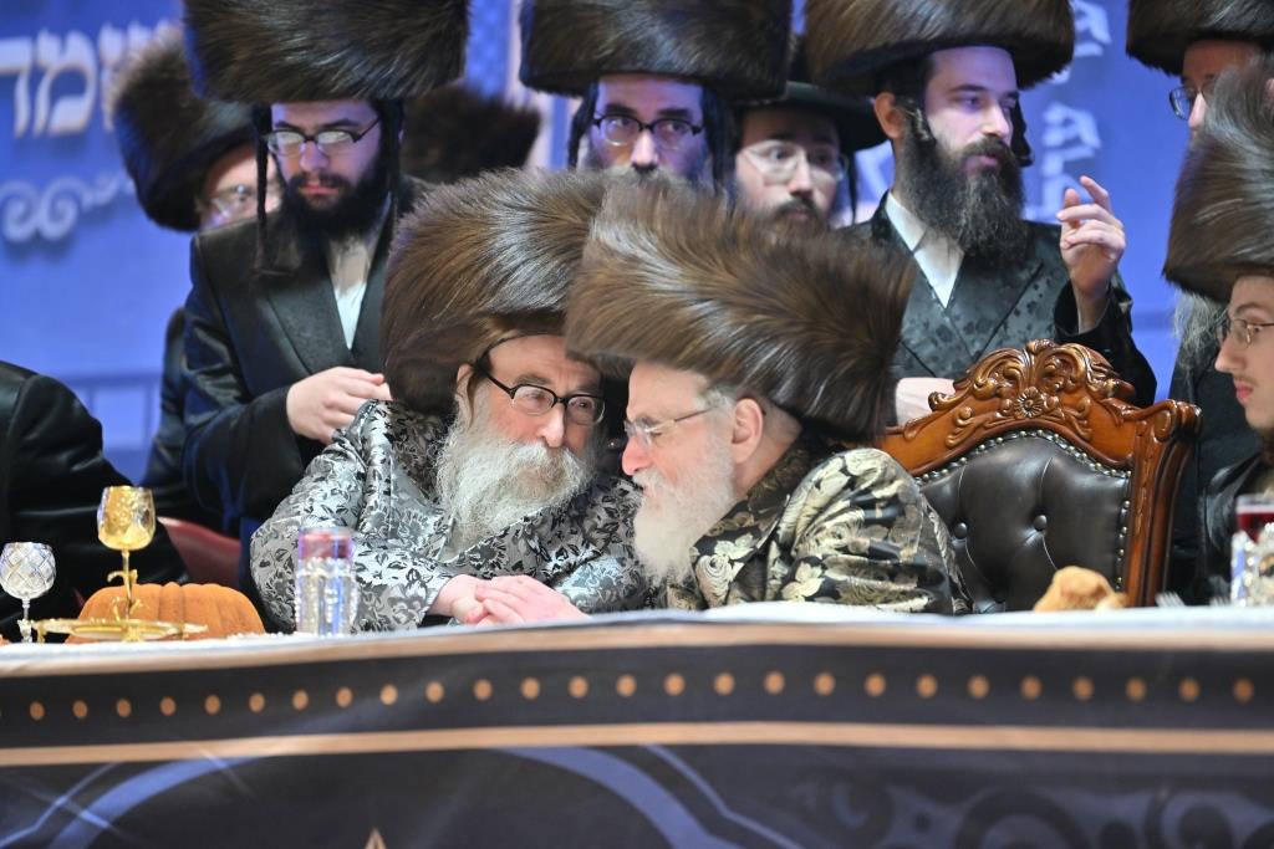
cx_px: 637
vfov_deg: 6.9
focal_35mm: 200
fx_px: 7078
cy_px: 424
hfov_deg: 10.3
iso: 800
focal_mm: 200
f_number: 2.8
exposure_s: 1/160
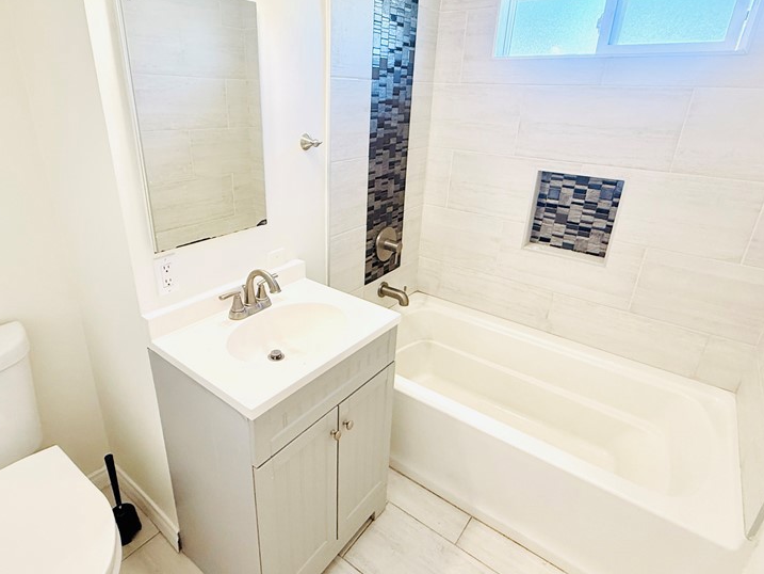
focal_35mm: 20
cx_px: 358
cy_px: 267
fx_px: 441
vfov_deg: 65.9
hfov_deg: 81.6
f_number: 2.2
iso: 200
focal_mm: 2.22
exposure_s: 1/120
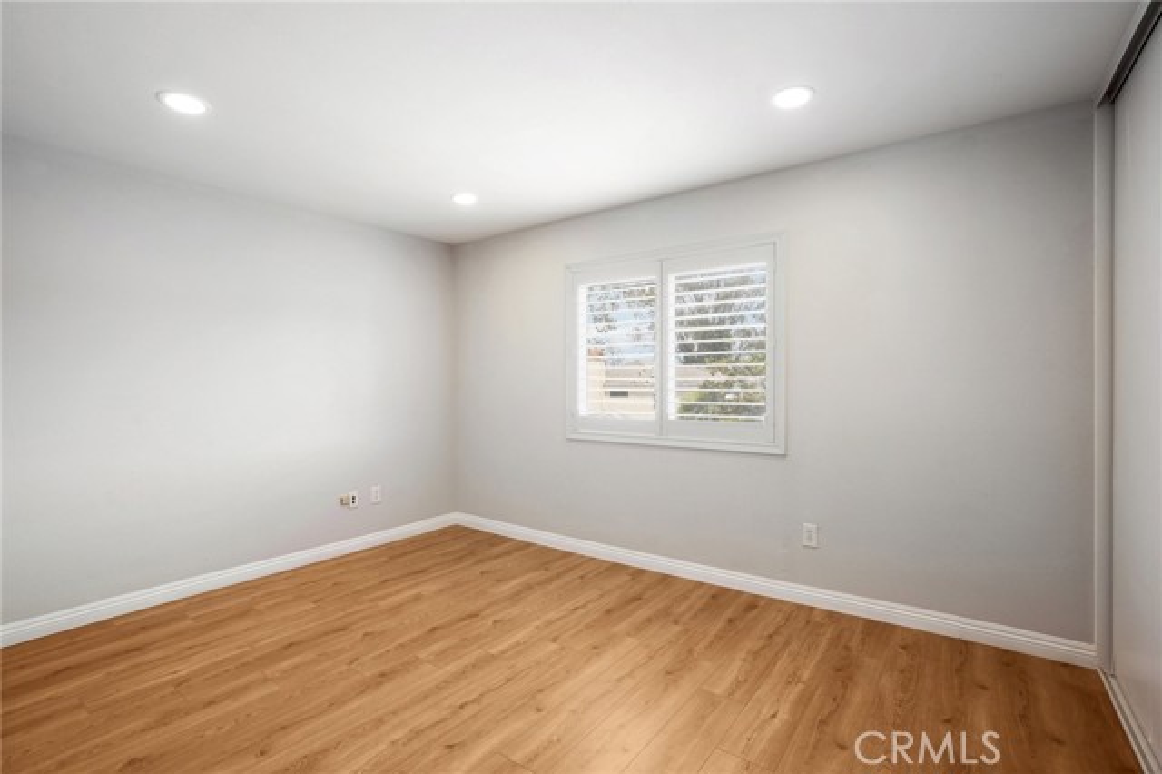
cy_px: 387
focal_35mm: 16
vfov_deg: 73.7
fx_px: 516
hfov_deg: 96.8
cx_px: 581
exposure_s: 1/30
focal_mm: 16
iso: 400
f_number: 8
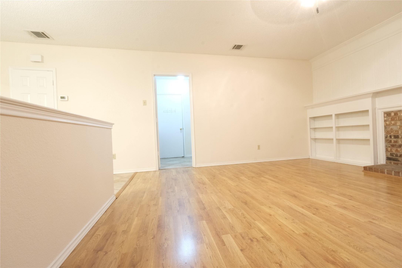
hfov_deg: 100.4
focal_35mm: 15
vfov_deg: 77.3
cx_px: 201
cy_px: 134
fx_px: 167
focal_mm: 9.7
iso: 1600
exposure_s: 1.6
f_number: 18
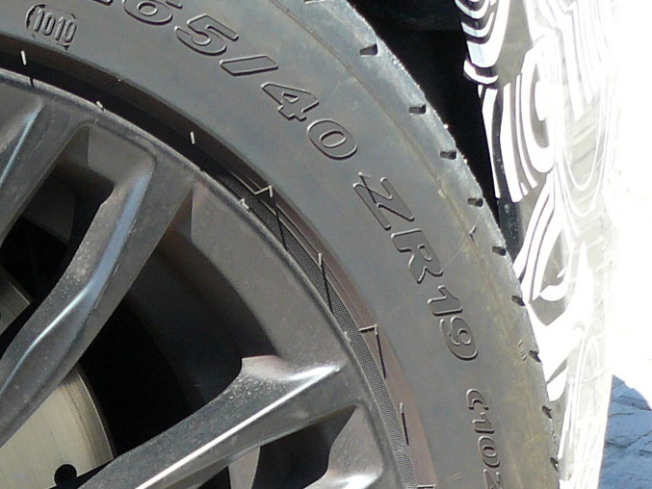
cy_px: 687
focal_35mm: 133
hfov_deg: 14.0
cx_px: -274
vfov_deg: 10.8
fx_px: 2506
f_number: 4
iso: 100
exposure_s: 1/160
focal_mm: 6
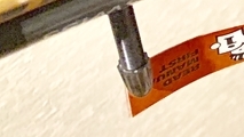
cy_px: -251
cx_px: 559
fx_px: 880
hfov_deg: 12.7
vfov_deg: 7.9
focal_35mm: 136
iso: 400
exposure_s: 1/33
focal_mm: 4.25
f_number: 1.8
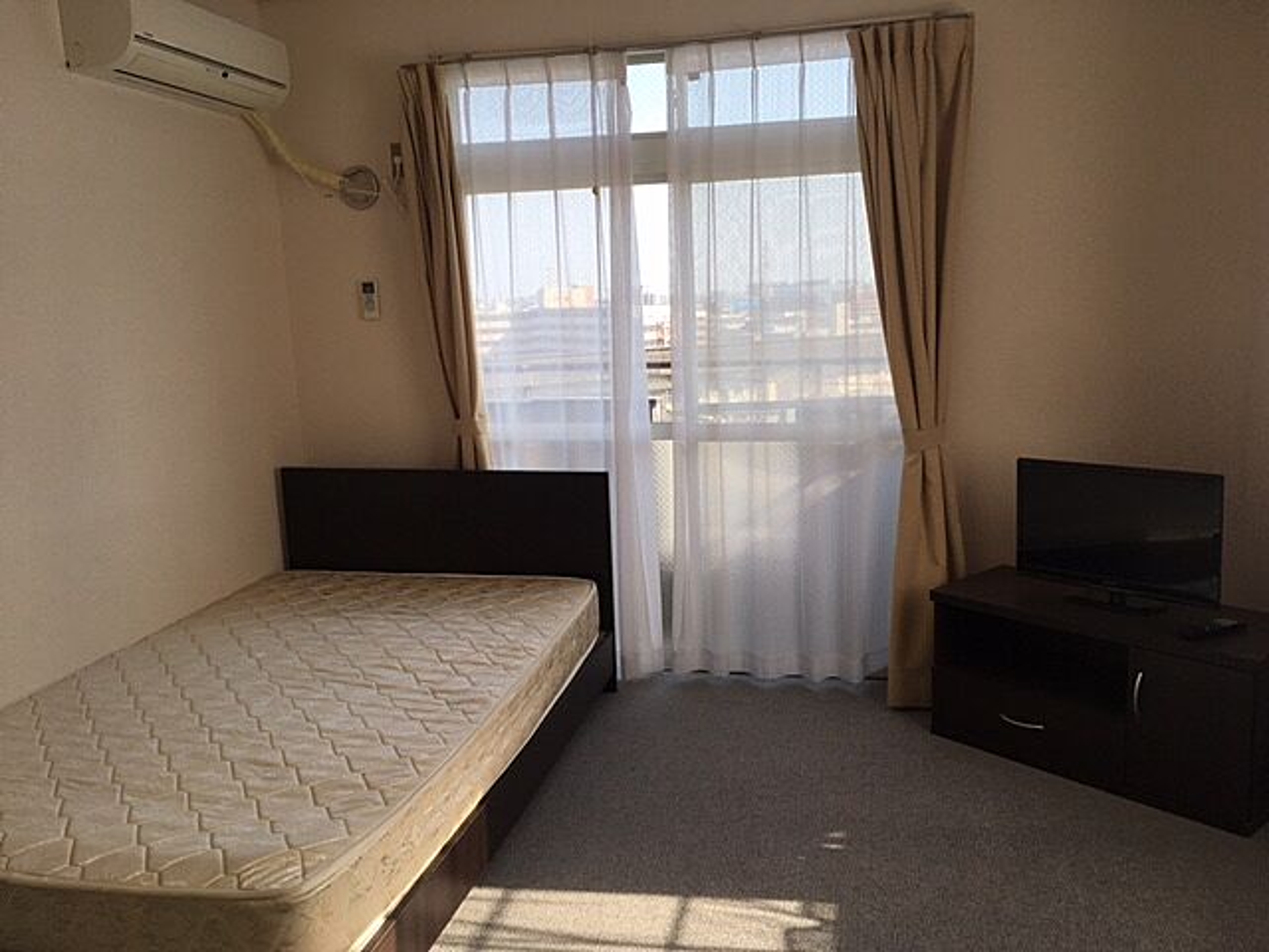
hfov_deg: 61.7
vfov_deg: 48.2
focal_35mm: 29
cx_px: 634
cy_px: 476
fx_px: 1063
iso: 25
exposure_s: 1/301
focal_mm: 4.15
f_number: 2.2
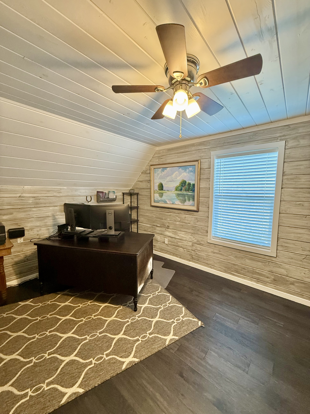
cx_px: 155
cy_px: 207
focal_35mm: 14
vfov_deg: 102.1
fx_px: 167
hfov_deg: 85.7
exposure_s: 1/60
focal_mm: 2.22
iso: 320
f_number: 2.2
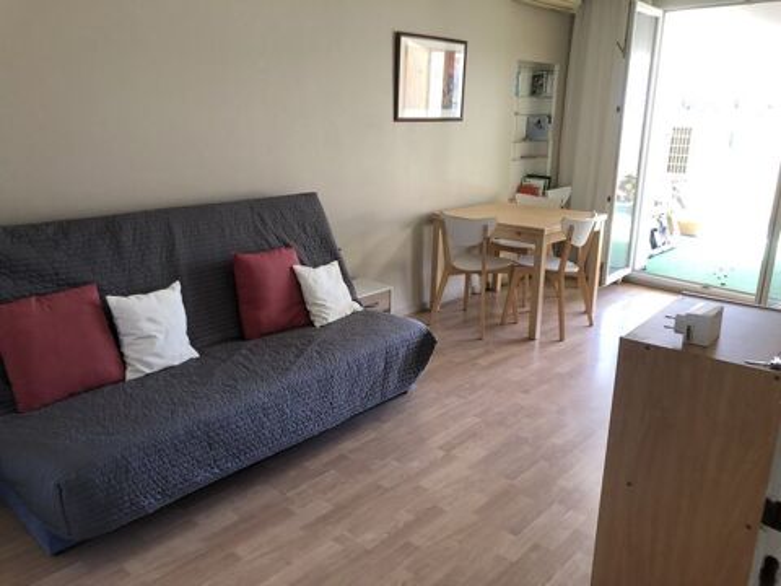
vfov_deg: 49.7
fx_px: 632
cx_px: 390
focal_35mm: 28
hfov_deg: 63.4
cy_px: 293
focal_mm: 3.99
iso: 25
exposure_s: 1/30
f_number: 1.8
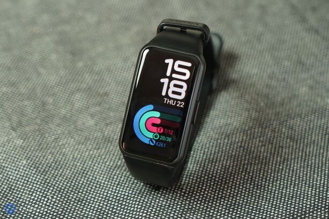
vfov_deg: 19.4
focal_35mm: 70
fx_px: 640
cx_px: 164
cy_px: 110
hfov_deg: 28.9
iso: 3200
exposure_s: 1/160
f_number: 7.1
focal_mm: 70
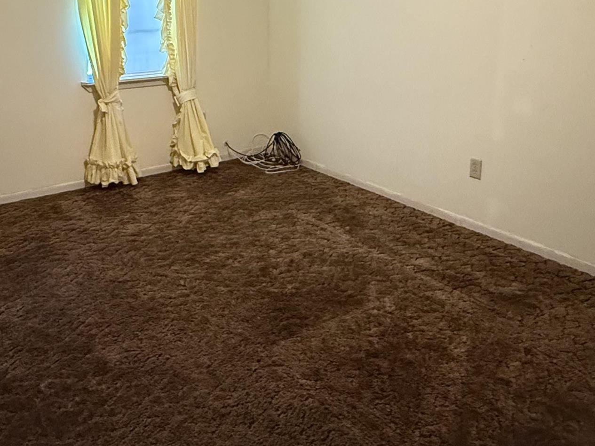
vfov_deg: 39.7
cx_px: 233
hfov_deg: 53.5
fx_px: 584
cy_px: 74
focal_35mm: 34
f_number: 2.2
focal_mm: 2.22
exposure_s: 1/60
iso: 800
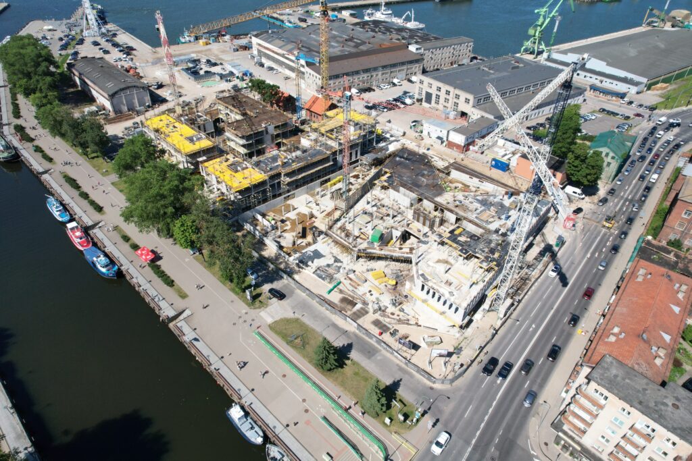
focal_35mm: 22
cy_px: 230
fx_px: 423
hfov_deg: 78.6
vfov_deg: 57.2
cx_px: 346
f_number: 2.8
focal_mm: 8.38
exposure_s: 1/2000
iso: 100
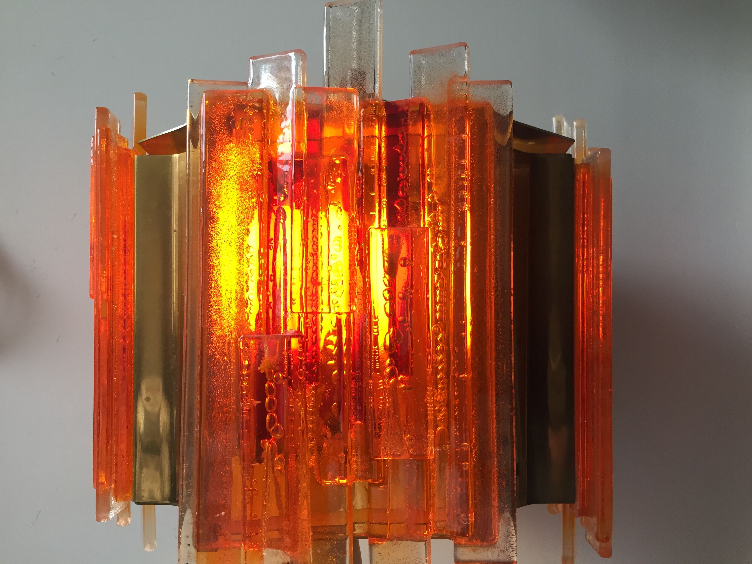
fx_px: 630
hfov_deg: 61.7
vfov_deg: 48.2
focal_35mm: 29
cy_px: 282
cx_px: 376
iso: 50
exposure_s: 1/33
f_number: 2.2
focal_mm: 4.15
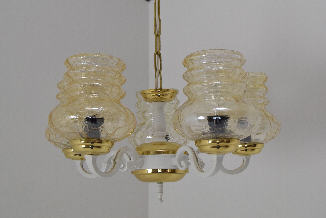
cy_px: 108
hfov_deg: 37.2
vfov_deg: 25.3
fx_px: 485
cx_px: 160
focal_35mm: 54
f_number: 8
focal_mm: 35
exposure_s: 1/250
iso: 1600
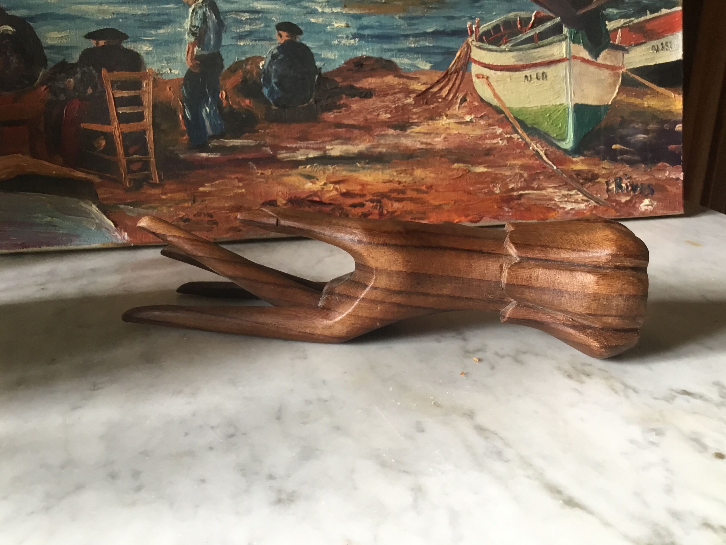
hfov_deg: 56.8
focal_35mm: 32
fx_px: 671
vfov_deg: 44.2
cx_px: 363
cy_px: 278
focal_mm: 3.3
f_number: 2.4
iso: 80
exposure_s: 1/33
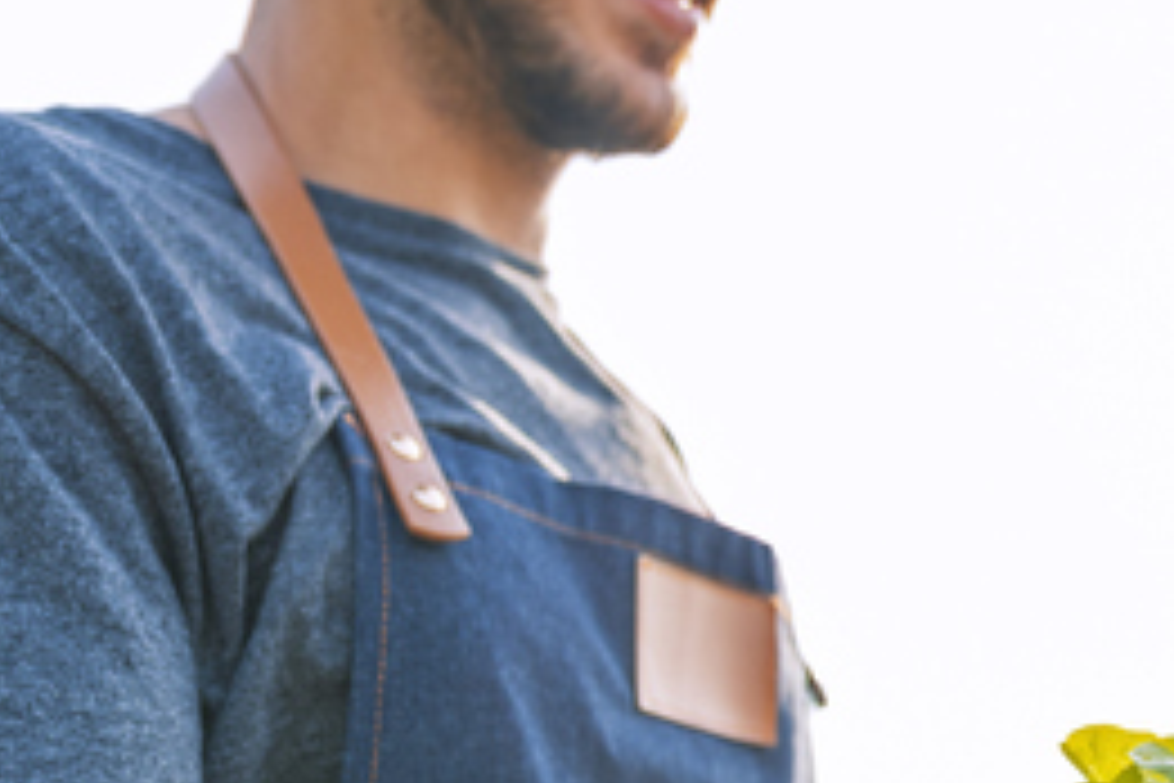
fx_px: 3163
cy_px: 943
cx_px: 1507
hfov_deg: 19.5
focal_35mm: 97
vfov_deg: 13.7
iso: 100
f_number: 3.2
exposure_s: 1/400
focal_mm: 35
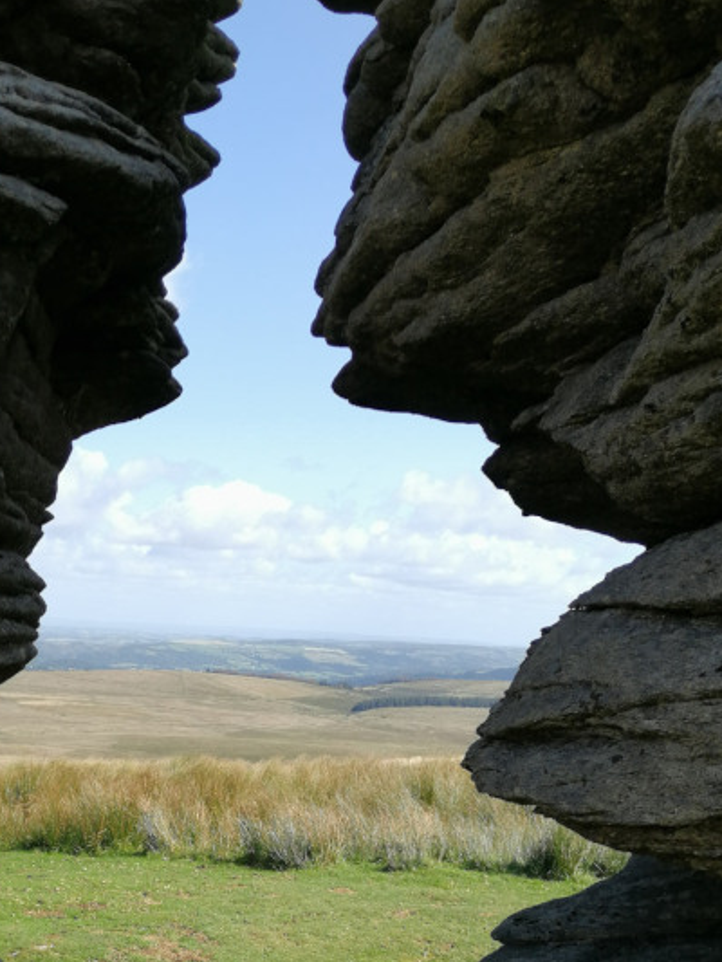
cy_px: 808
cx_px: 99
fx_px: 1362
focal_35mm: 49
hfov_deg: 28.7
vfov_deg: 37.1
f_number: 1.8
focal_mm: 3.95
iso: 50
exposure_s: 1/895
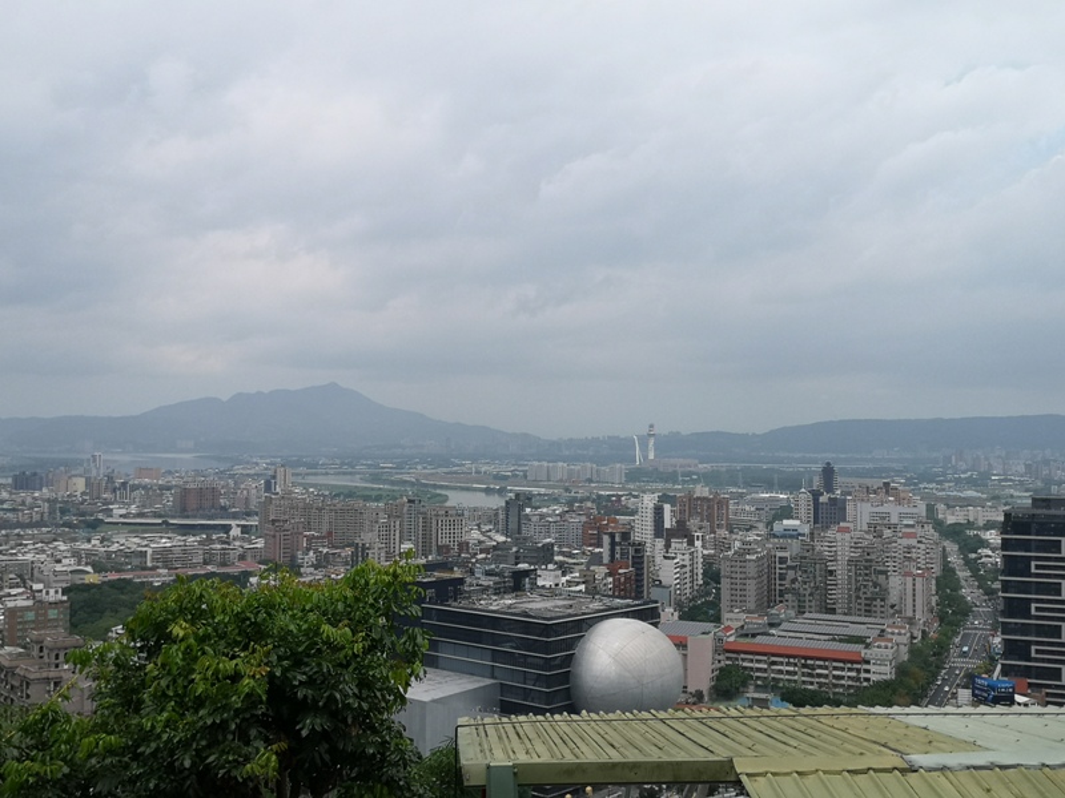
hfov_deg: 46.8
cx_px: 532
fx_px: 1231
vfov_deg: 36.0
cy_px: 399
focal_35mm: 40
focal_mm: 3.95
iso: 50
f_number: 1.8
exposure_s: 1/2695
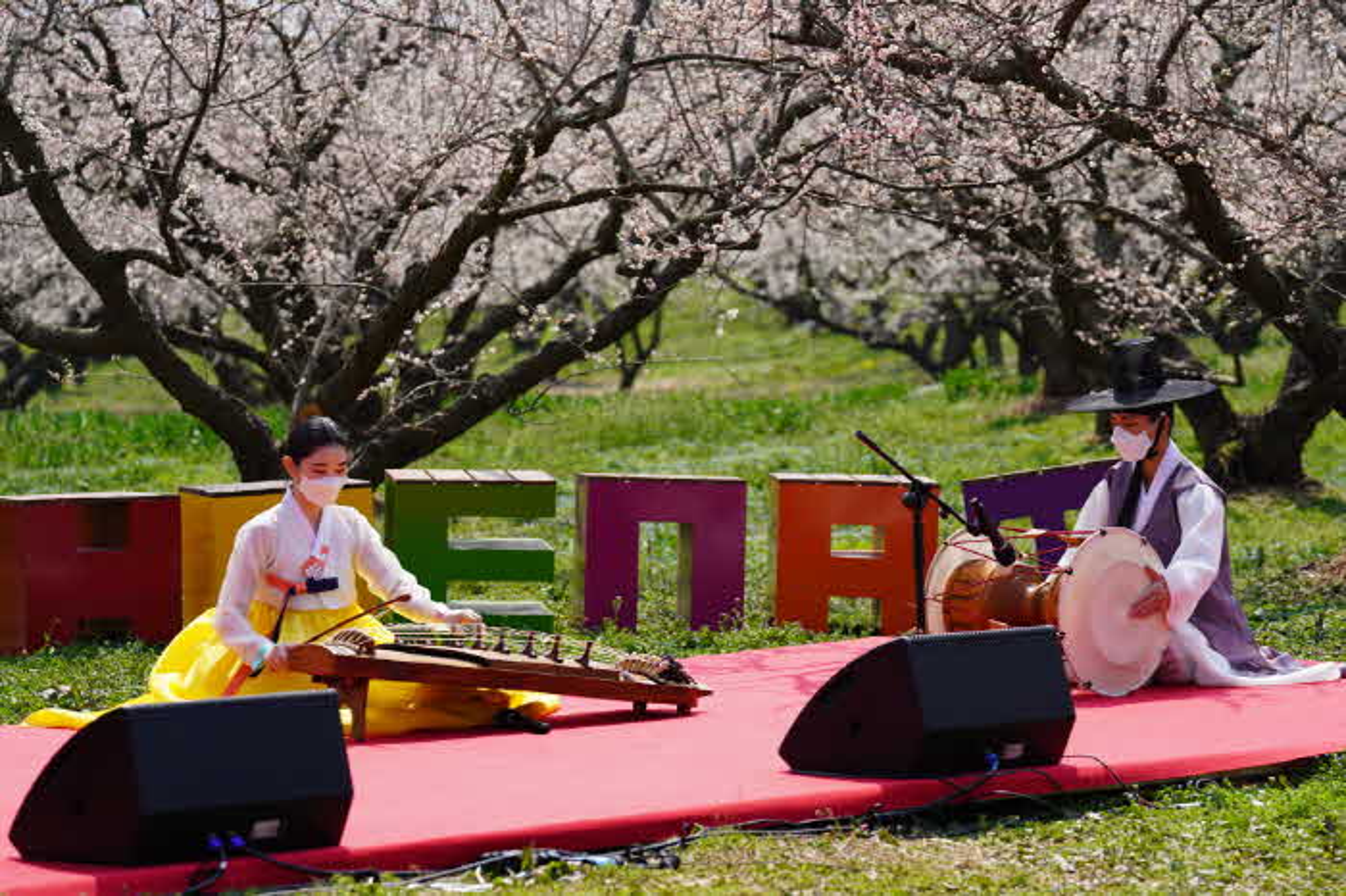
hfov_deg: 13.9
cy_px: 448
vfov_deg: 9.3
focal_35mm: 148
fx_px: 5531
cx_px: 673
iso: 100
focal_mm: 148
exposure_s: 1/500
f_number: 5
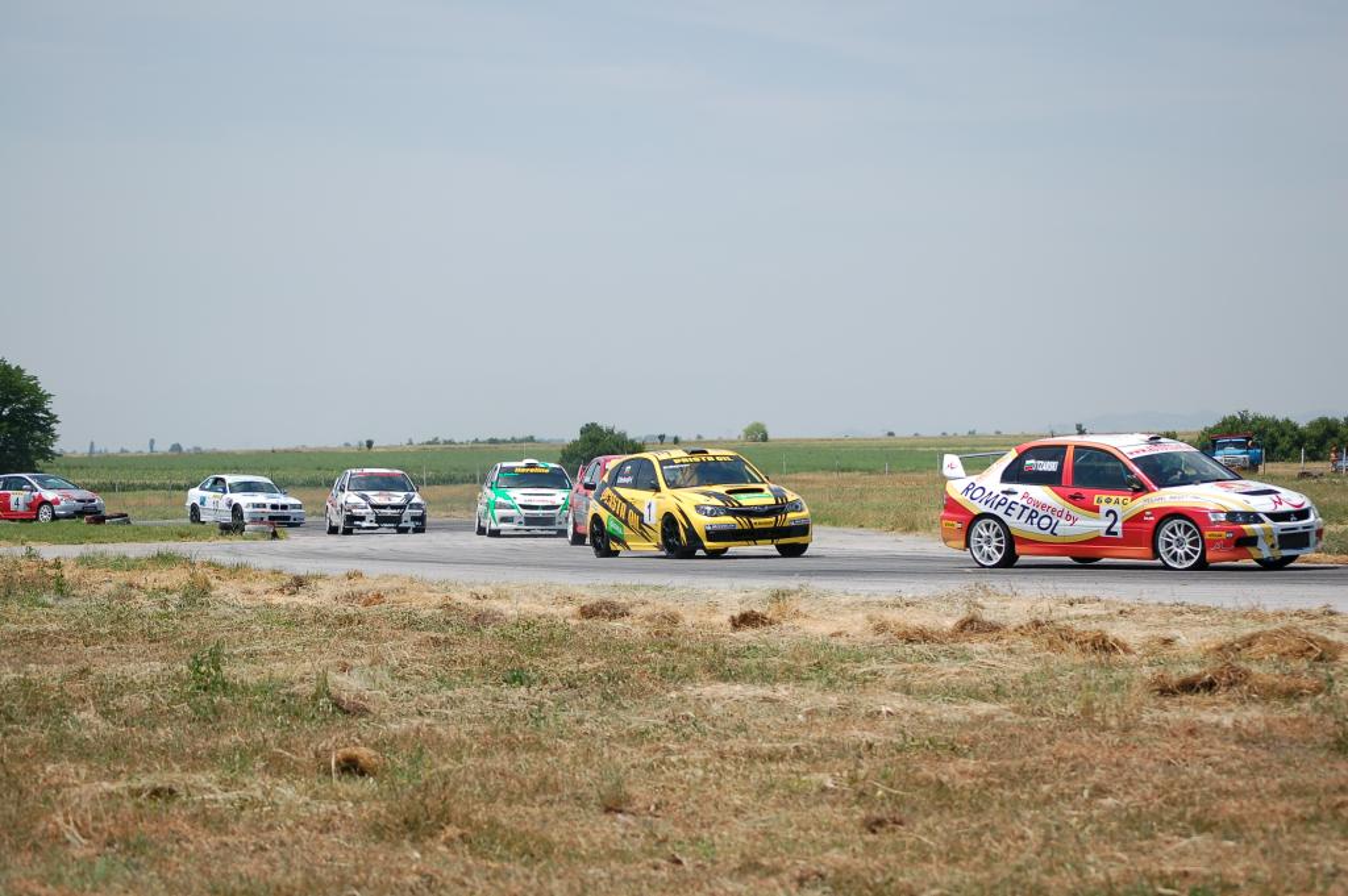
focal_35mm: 99
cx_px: 674
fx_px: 3704
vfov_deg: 13.8
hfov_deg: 20.6
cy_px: 448
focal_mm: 66
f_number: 5
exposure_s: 1/1250
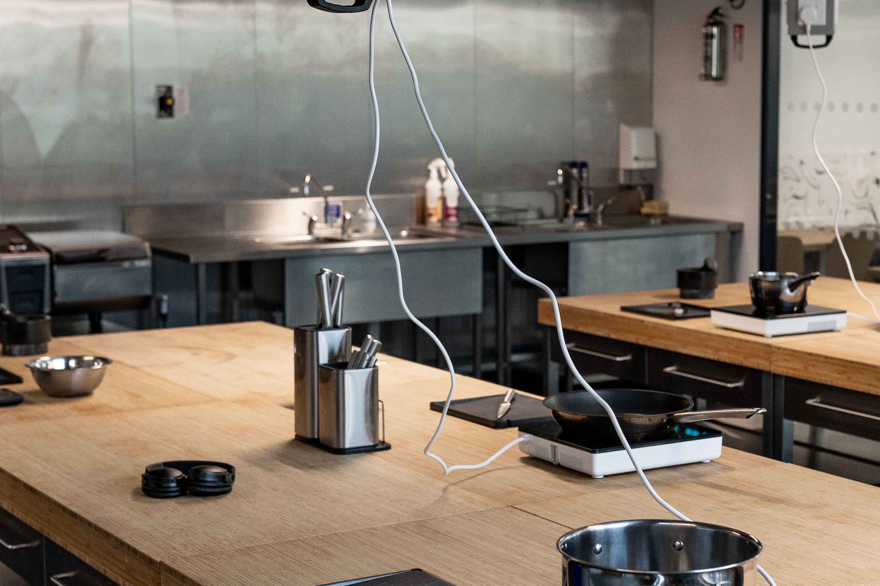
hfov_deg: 27.2
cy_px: 312
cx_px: 573
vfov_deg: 18.4
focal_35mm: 74
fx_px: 1809
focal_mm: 35
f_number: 3.5
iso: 2000
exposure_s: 1/50
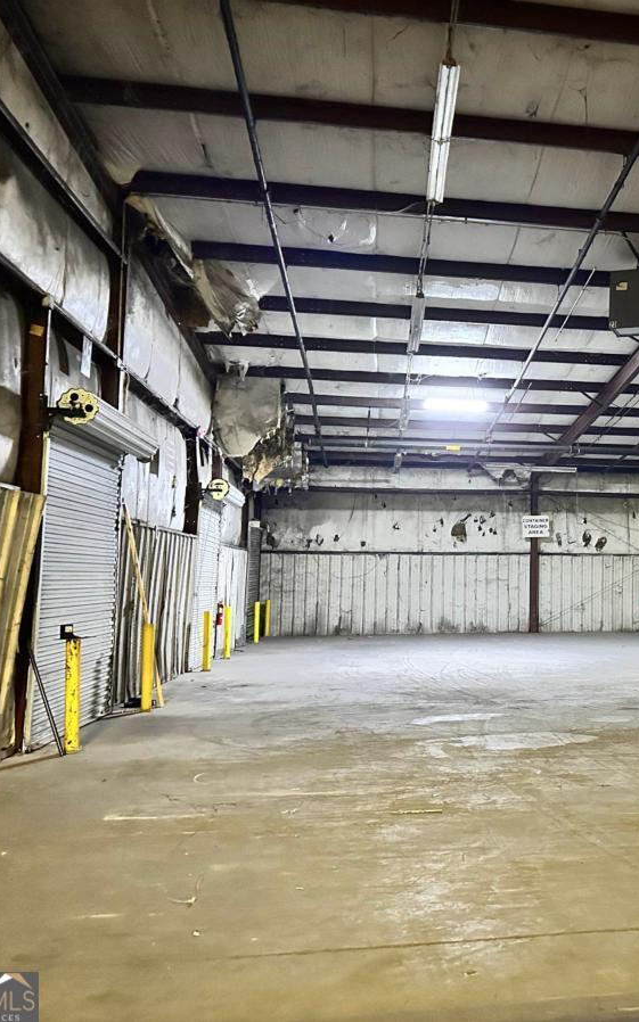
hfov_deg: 35.2
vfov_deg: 56.7
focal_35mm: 34
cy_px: 511
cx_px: 568
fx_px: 948
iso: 1250
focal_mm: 6.86
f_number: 1.78
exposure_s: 1/30
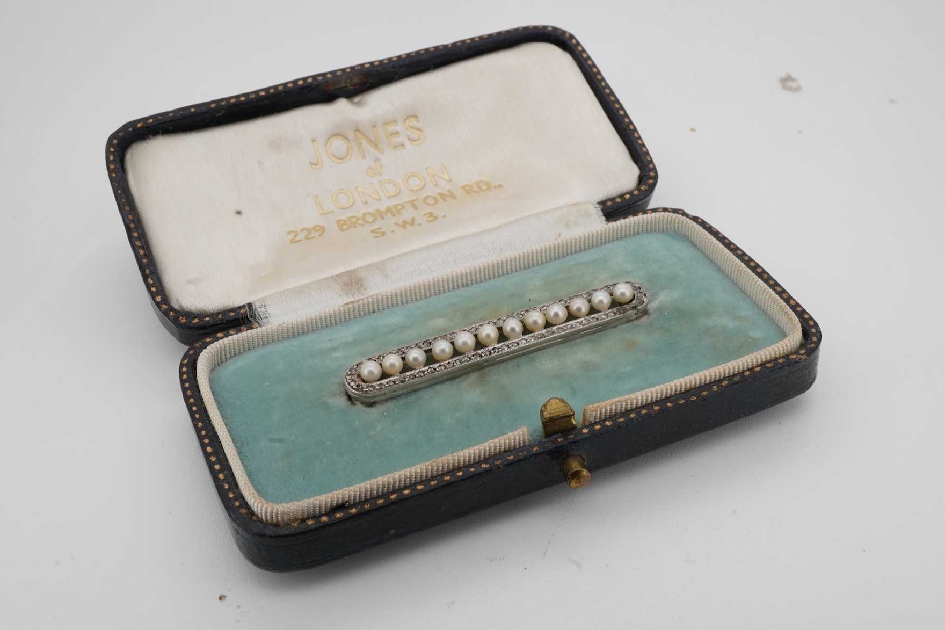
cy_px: 315
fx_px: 1207
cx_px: 476
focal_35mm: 46
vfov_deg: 29.2
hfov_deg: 42.7
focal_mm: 30
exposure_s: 1/125
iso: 400
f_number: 22
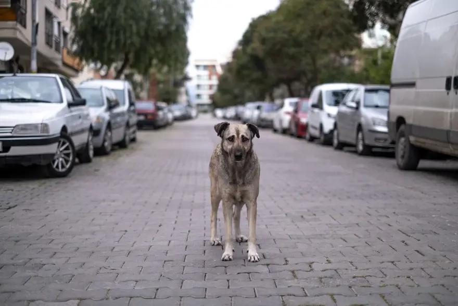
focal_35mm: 53
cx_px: 229
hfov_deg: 37.5
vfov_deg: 25.5
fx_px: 674
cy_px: 153
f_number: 1.4
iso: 200
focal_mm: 35
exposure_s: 1/640
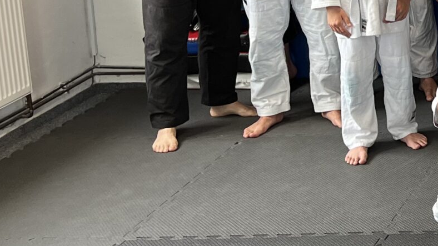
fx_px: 1068
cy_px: -147
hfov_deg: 19.8
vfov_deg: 12.4
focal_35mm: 92
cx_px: 676
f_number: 1.6
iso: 125
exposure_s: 1/100
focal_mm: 5.1
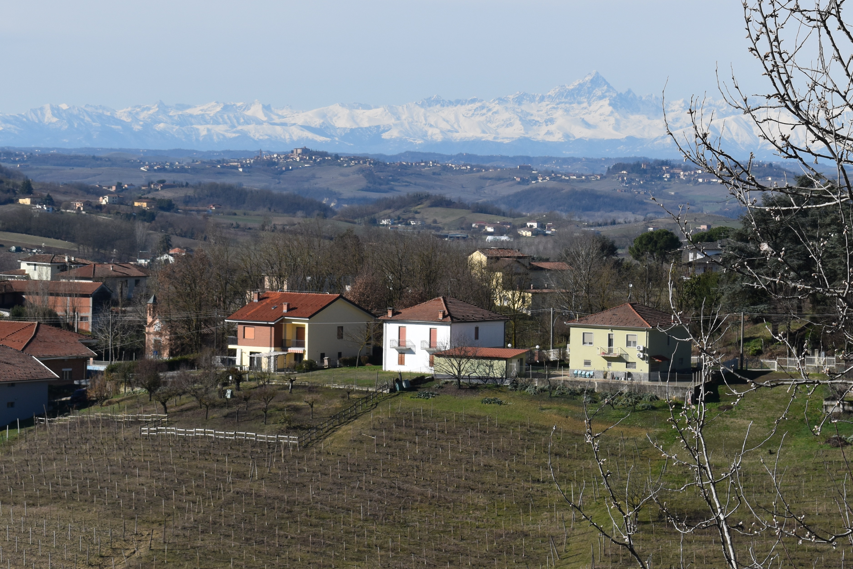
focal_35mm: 132
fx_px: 3123
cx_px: 576
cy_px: 159
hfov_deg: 15.5
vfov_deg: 10.4
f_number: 10
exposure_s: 1/400
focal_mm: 55
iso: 200
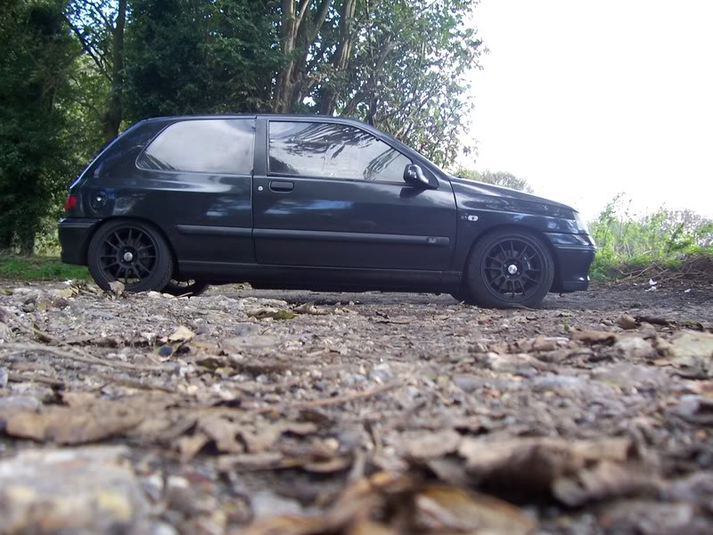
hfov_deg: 54.0
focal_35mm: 34
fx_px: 700
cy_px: 268
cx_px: 356
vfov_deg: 41.8
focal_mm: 5.6
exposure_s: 1/90
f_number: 2.7
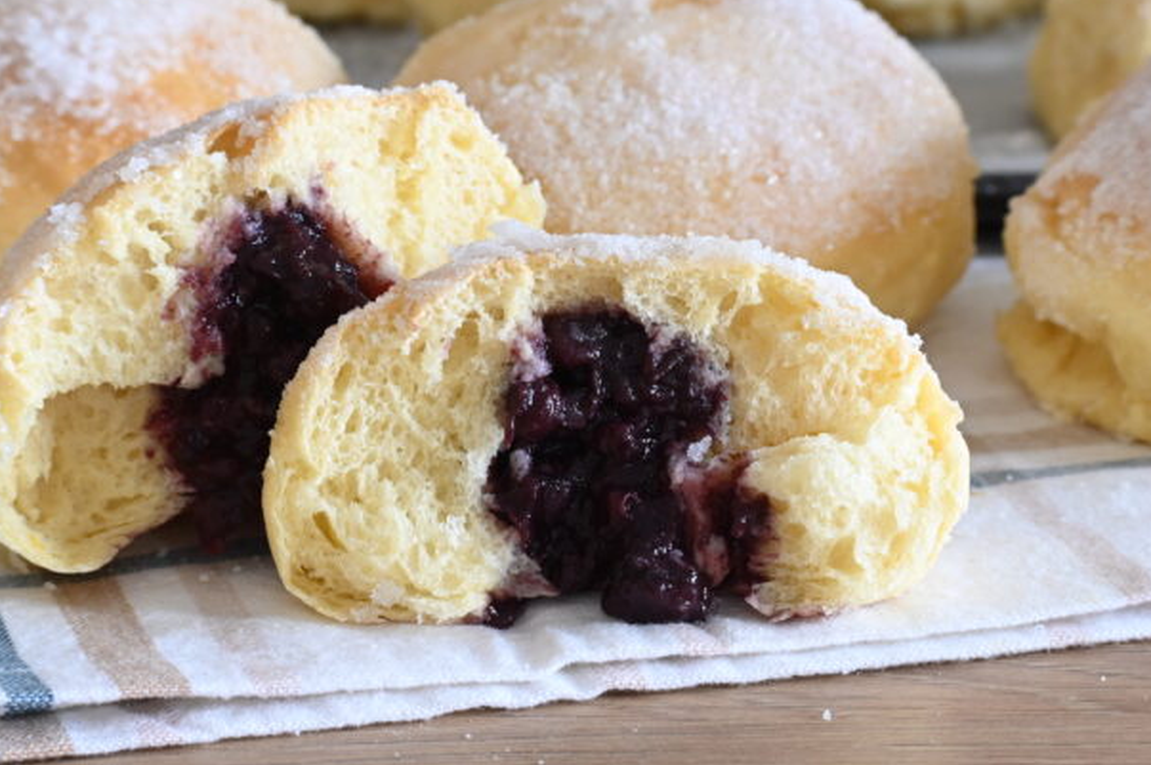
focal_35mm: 129
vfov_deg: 10.6
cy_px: 323
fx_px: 4121
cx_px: 561
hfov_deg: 15.9
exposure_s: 1/10
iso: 640
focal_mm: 72
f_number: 10
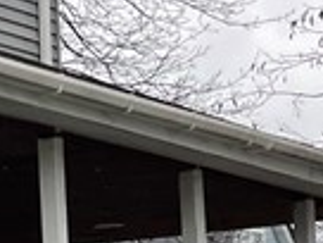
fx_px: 1829
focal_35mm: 196
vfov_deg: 7.5
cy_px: 360
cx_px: -646
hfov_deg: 8.5
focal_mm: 4.2
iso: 32
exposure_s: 1/252
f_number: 1.6
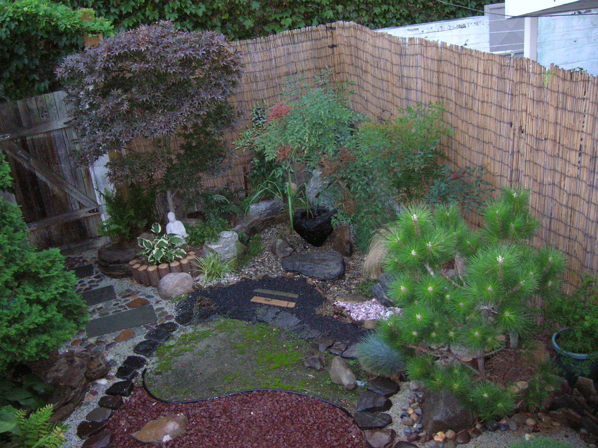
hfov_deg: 54.0
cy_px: 224
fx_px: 587
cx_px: 299
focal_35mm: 34
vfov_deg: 41.7
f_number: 2.9
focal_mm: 5.7
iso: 200
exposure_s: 1/60.1
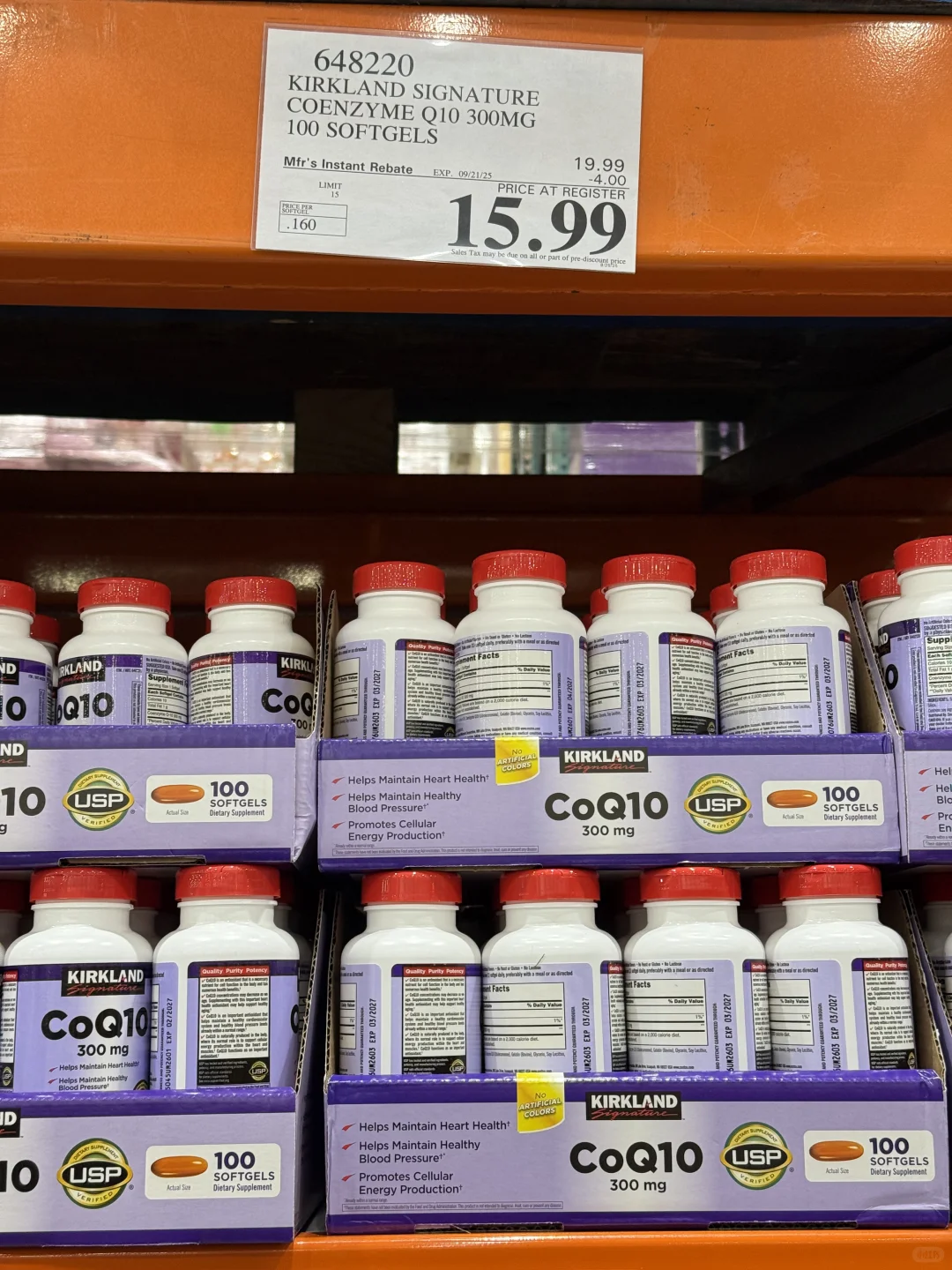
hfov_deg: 30.3
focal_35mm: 48
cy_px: 635
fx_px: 1760
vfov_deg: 39.7
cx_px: 476
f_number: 1.78
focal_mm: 6.76
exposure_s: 1/60
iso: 125
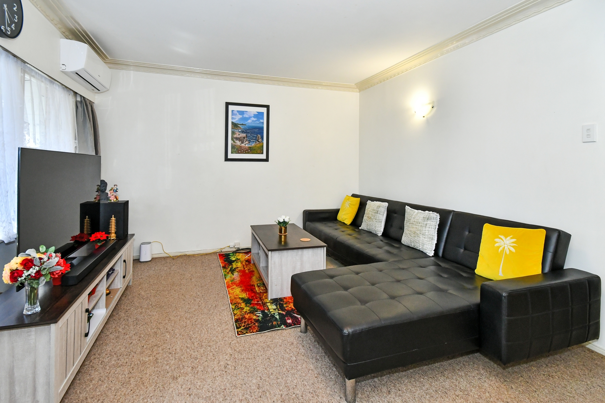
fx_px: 252
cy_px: 202
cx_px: 302
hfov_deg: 100.4
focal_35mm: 15
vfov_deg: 77.3
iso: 800
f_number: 10
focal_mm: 10
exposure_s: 1/50
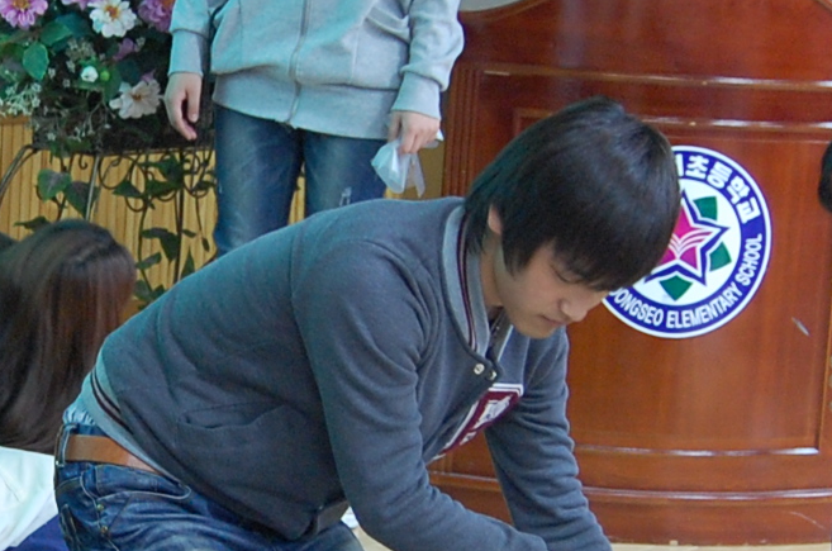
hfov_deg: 15.2
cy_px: 448
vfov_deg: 10.2
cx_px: 73
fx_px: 3090
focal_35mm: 134
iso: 800
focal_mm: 26
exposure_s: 1/20
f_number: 4
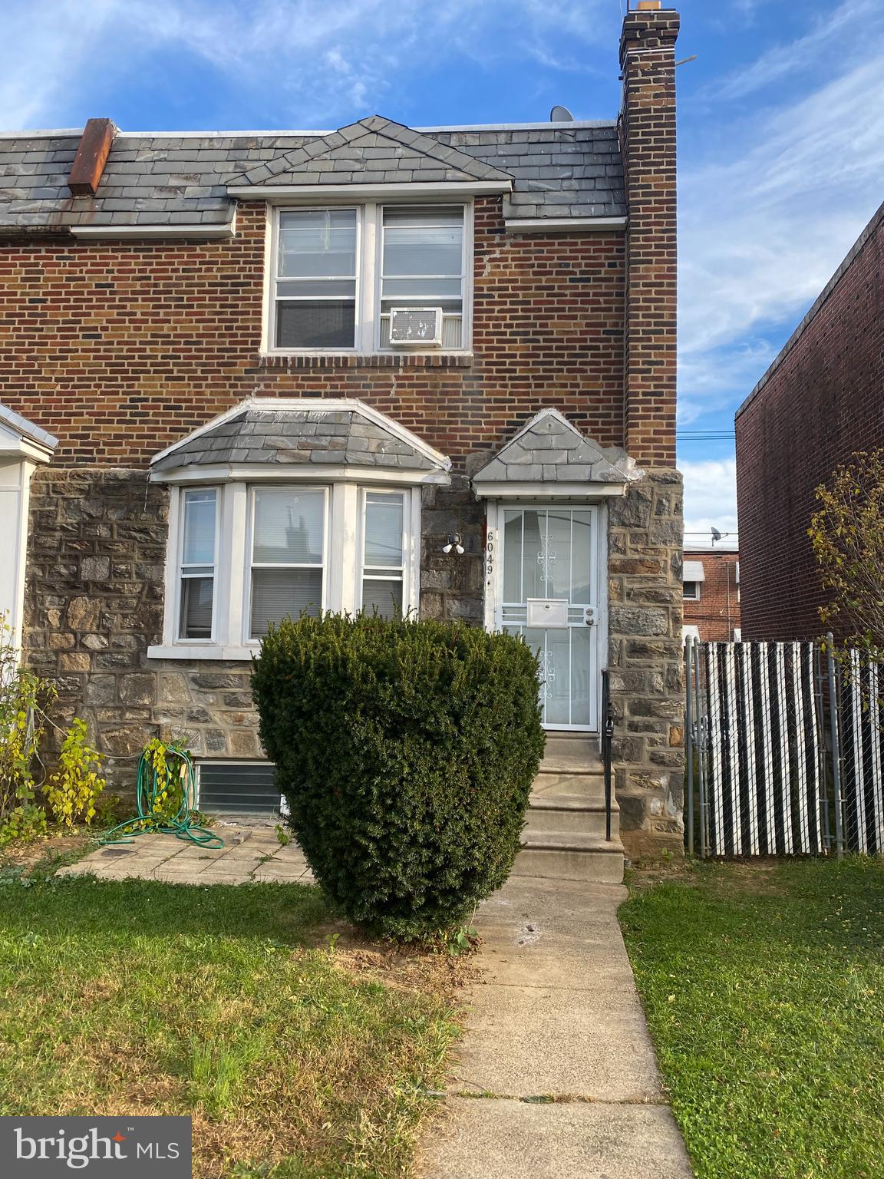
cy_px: 590
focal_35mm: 26
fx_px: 885
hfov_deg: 53.1
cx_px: 442
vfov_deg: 67.3
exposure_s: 1/651
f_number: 1.8
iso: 32
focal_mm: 4.25
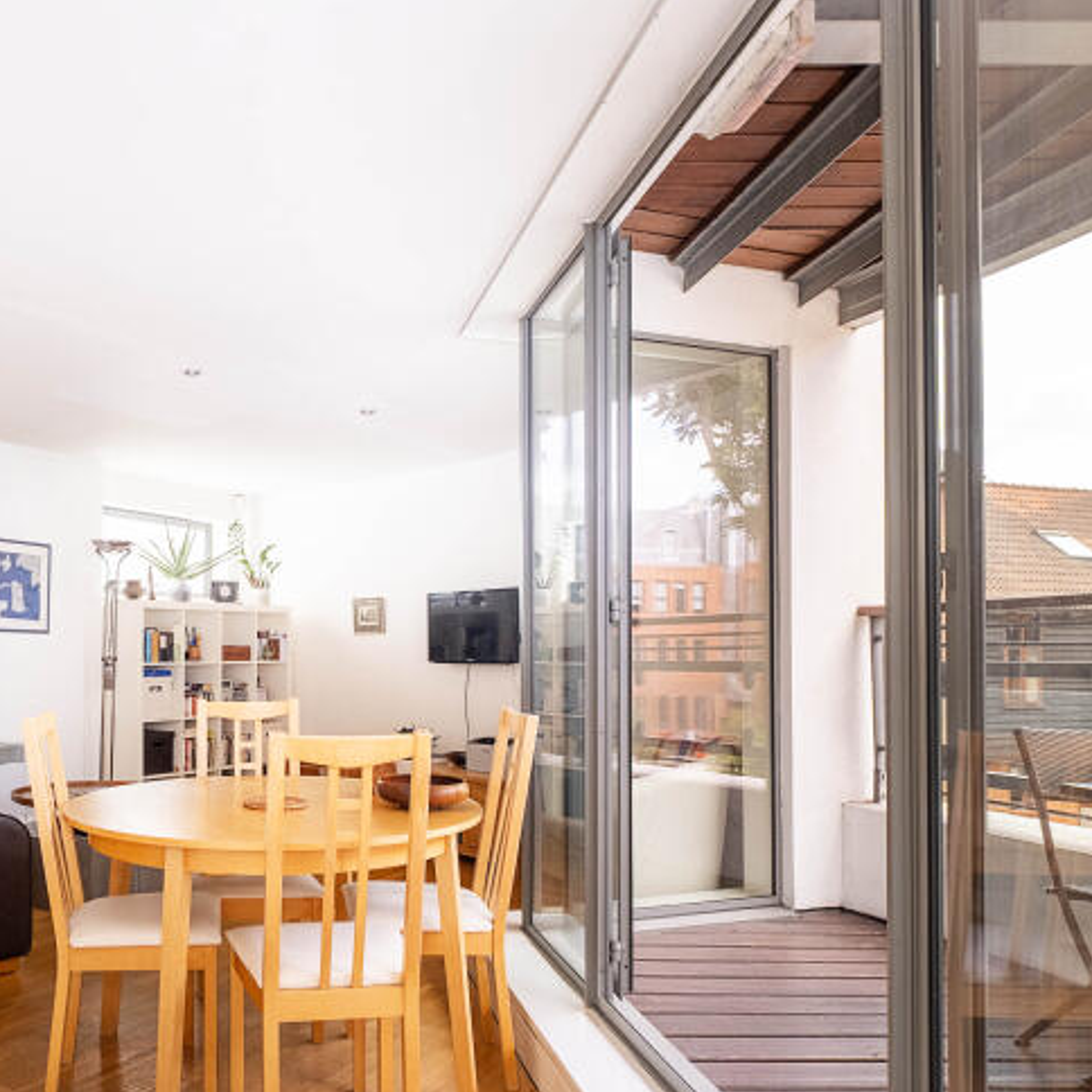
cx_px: 264
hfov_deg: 56.0
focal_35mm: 27
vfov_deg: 58.7
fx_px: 964
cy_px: 640
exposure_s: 1/60
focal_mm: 10
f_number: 6.4
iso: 500
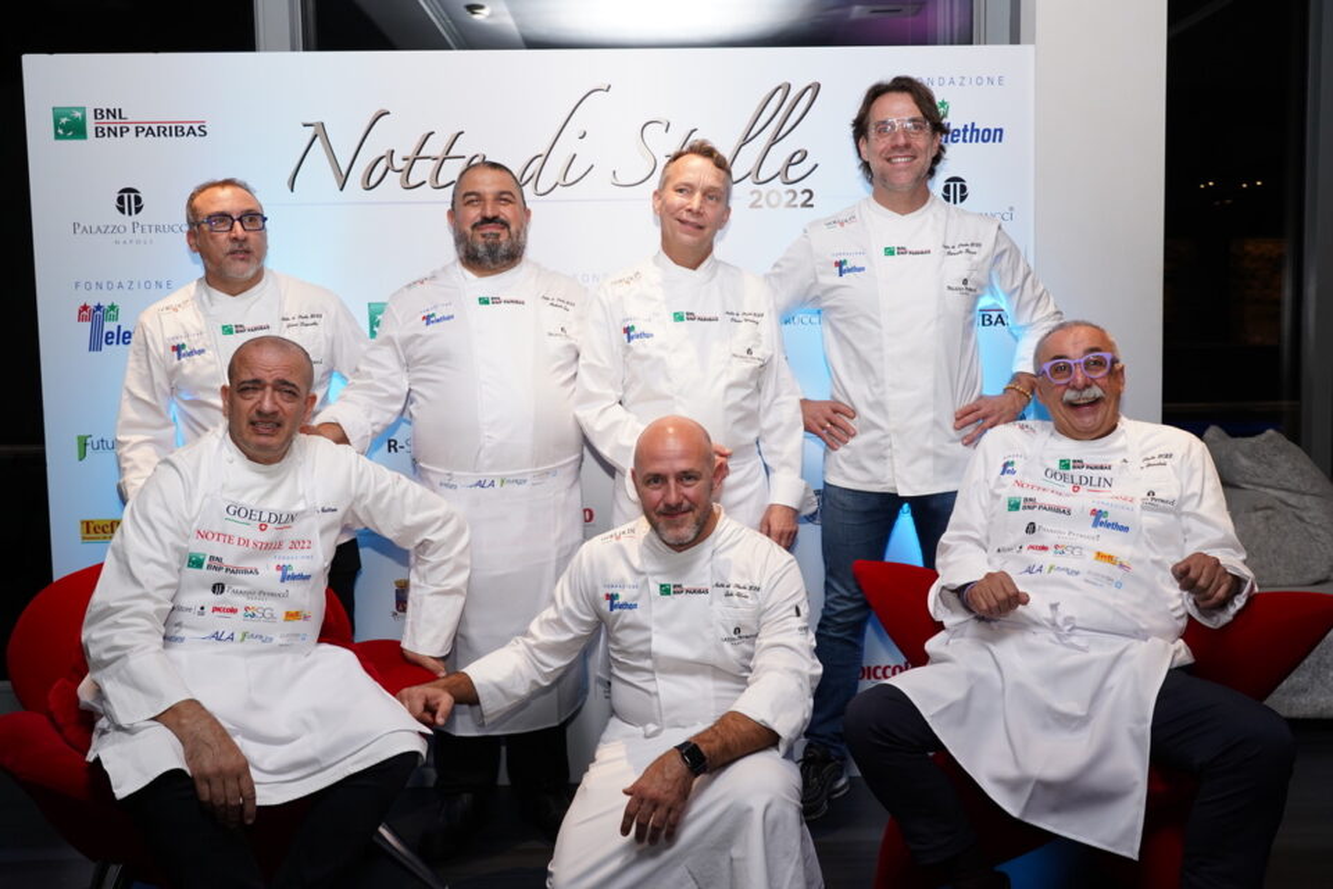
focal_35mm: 32
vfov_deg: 41.1
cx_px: 666
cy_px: 444
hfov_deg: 58.7
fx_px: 1185
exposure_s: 1/60
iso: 1000
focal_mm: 32
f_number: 5.6
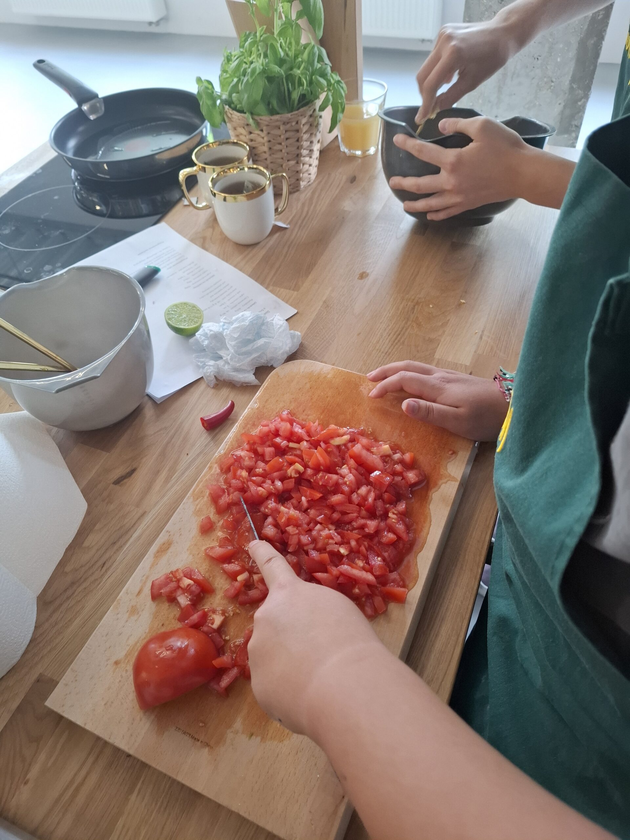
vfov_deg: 73.9
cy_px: 420
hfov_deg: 58.9
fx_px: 558
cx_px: 315
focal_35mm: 23
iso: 200
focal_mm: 5.54
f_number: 1.8
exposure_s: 1/100
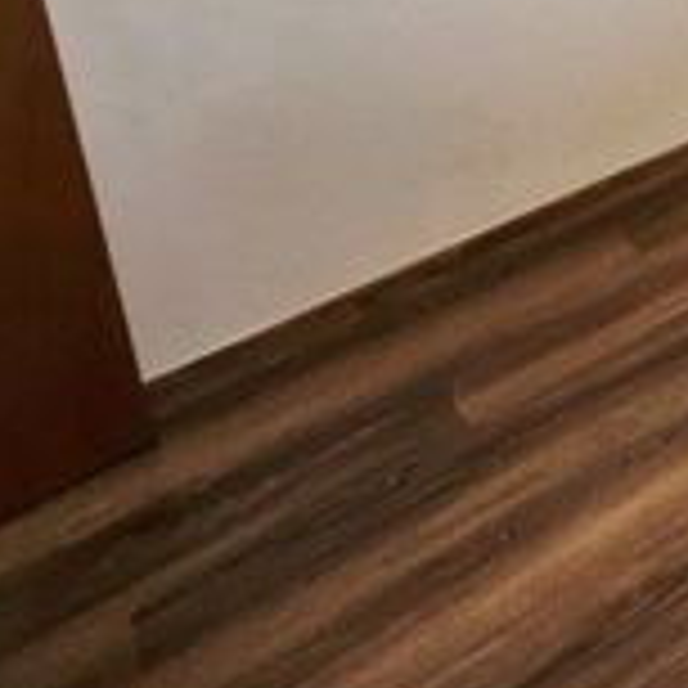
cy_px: -360
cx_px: 1356
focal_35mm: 53
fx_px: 1192
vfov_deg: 24.5
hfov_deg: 19.4
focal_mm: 1.7
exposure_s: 1/50
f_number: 2.2
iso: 50
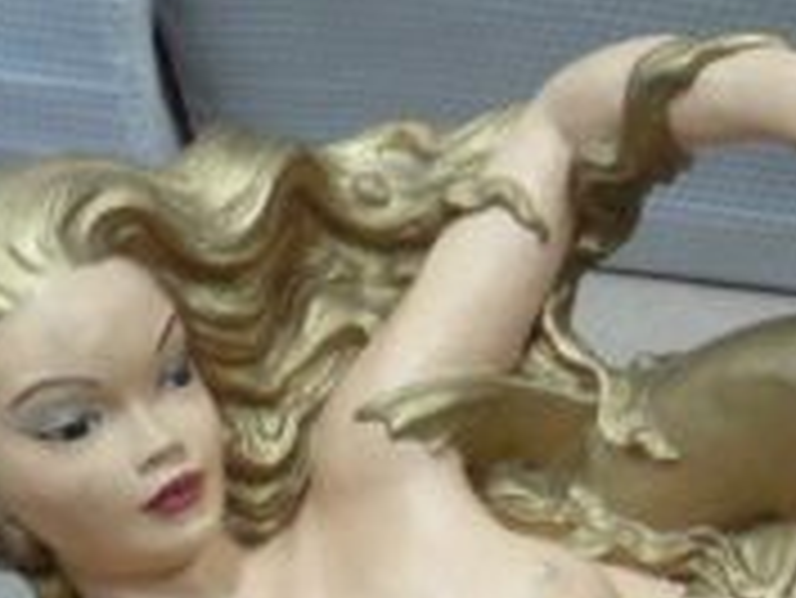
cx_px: 976
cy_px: 746
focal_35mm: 101
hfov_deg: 18.4
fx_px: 2324
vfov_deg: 14.2
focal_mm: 5
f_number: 3.3
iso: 400
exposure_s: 1/5
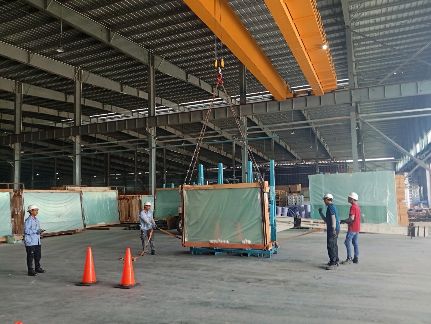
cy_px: 162
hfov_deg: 65.2
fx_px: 337
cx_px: 216
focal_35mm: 27
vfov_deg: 51.5
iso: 244
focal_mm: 3.98
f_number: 1.8
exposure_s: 1/50
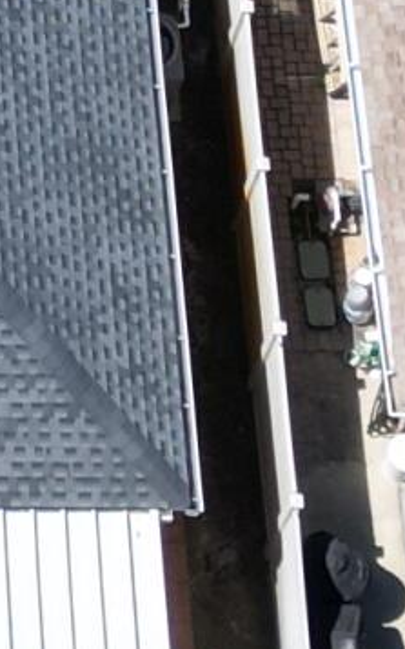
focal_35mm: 214
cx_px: -483
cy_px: -364
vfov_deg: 9.5
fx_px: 3781
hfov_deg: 5.9
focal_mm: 6.72
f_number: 1.7
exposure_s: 1/3200
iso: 130
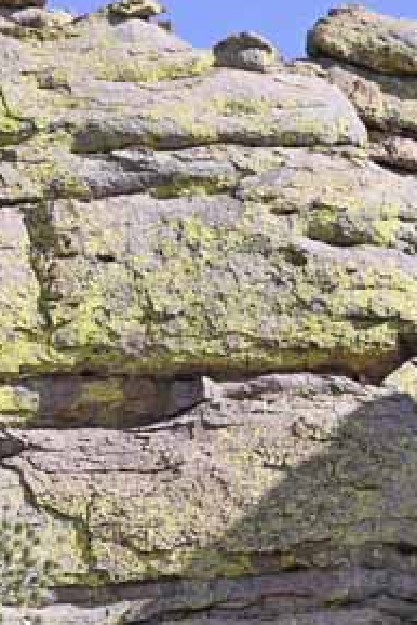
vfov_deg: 6.2
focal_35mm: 332
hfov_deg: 4.1
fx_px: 5761
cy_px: 279
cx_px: 331
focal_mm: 120
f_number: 5
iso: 100
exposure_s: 1/1000
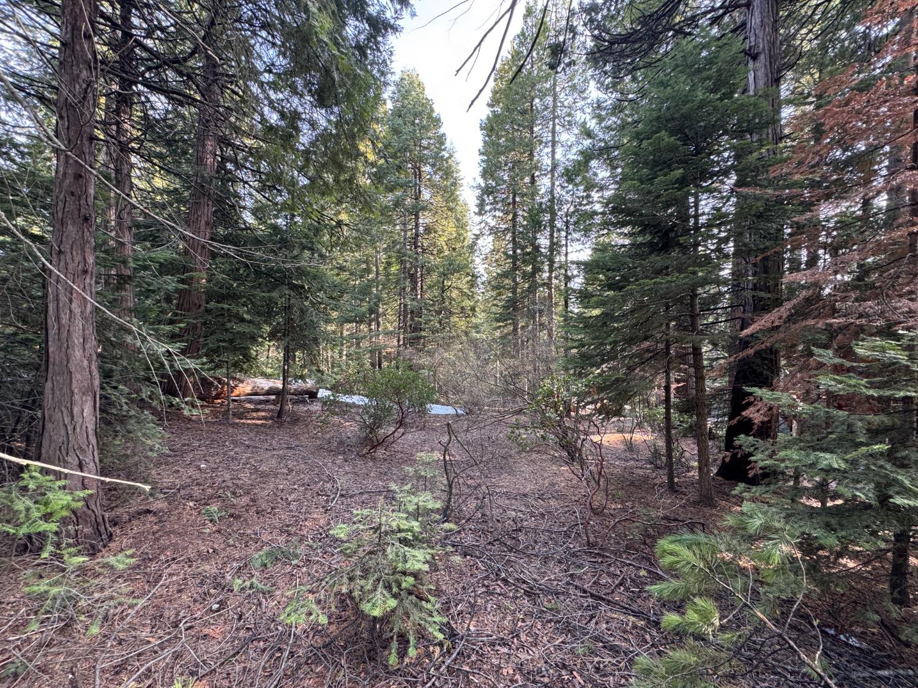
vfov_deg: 85.7
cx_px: 459
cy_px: 344
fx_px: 371
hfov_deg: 102.1
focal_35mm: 14
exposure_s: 1/99
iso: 125
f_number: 2.2
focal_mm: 2.22
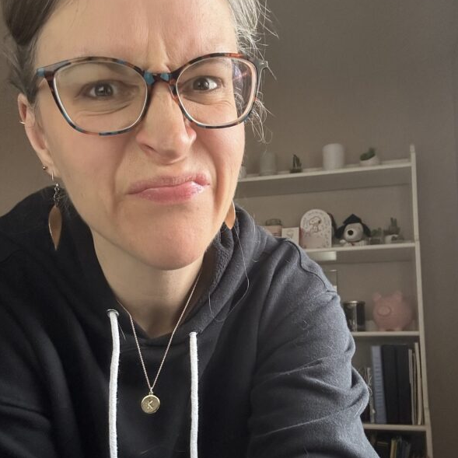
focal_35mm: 36
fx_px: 539
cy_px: 288
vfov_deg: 45.6
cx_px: 232
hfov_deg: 46.0
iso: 320
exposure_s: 1/40
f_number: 1.9
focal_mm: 2.69
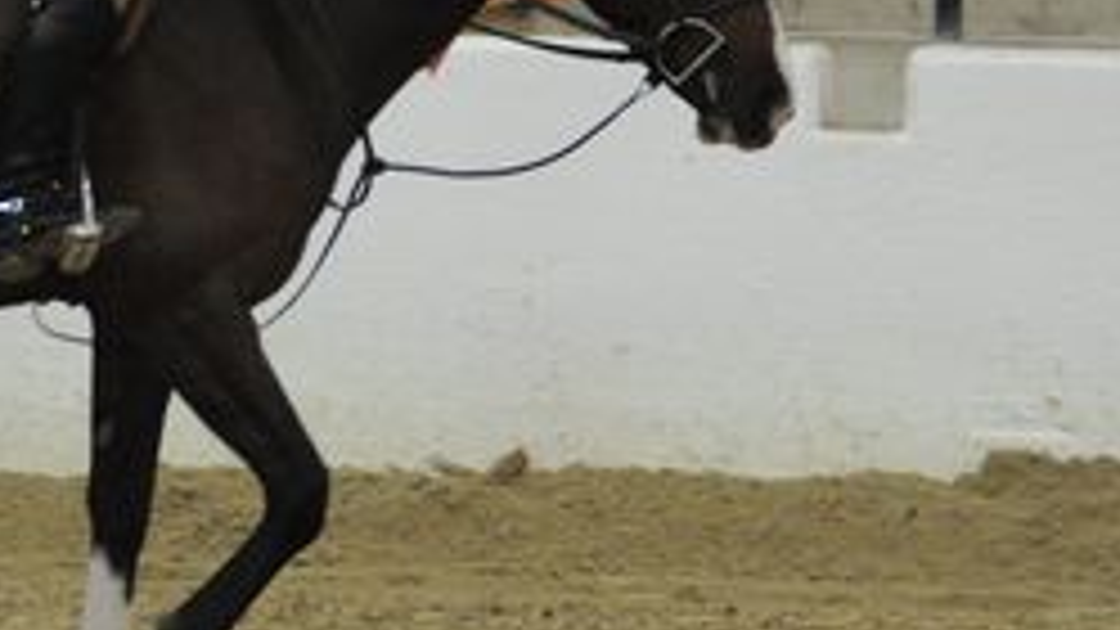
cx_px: 270
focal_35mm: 336
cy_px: 130
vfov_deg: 3.6
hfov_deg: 6.4
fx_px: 9977
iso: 6400
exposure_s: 1/500
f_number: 2.8
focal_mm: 125
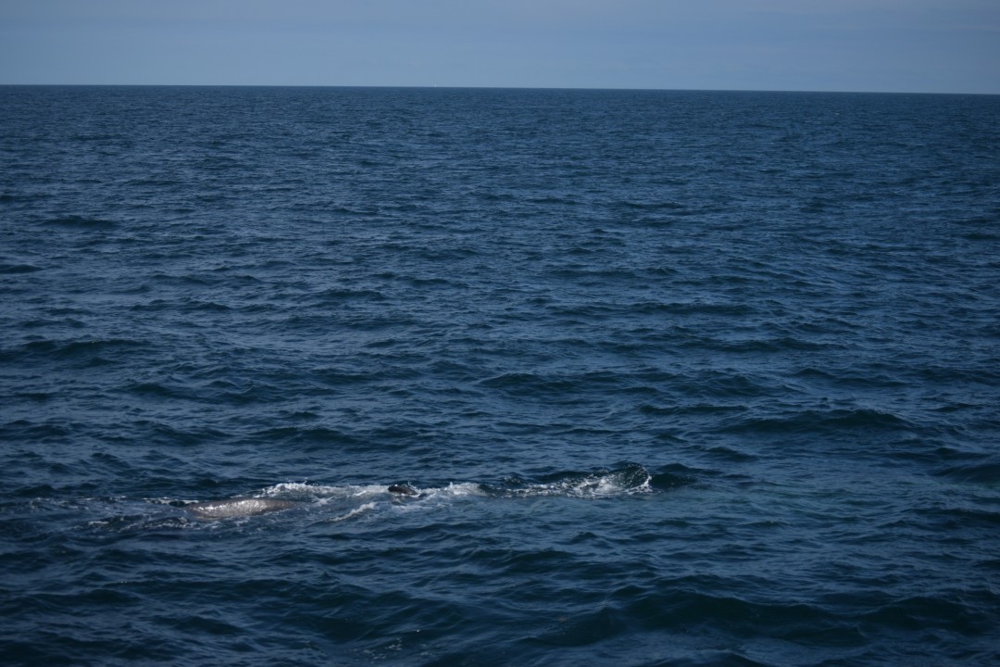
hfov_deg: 24.6
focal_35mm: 82
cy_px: 334
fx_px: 2291
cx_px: 500
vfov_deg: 16.6
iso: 200
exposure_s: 1/4000
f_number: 4
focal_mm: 55
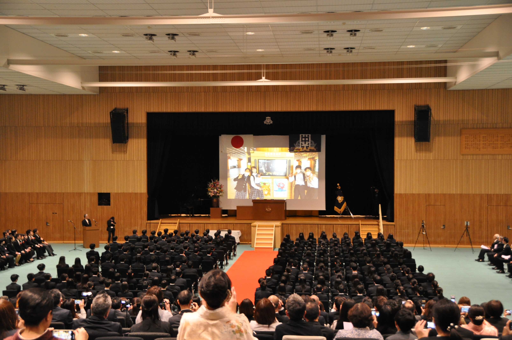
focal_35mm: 48
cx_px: 256
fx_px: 682
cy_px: 170
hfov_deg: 41.2
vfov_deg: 28.0
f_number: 4.2
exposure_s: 1/20
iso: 1600
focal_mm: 32
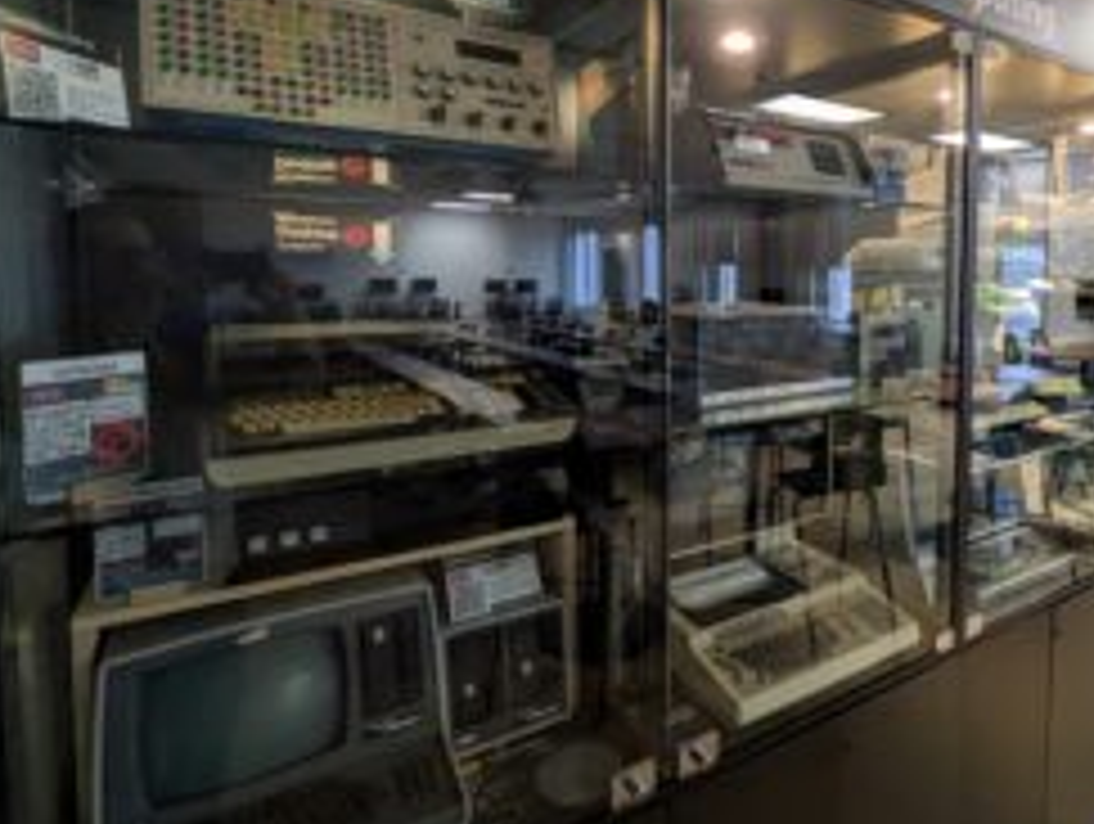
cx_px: 743
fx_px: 728
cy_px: 315
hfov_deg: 71.3
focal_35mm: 23
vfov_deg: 58.4
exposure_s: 1/24
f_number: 2.2
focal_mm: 1.83
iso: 229
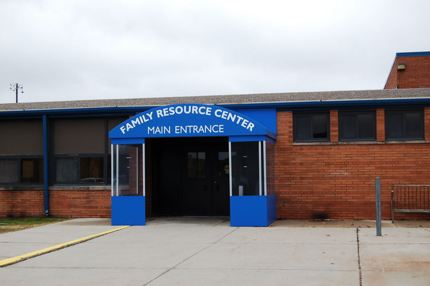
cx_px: 215
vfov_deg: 25.7
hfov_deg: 37.9
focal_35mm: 52
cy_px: 143
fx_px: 627
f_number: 5.6
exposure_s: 1/125
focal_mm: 35
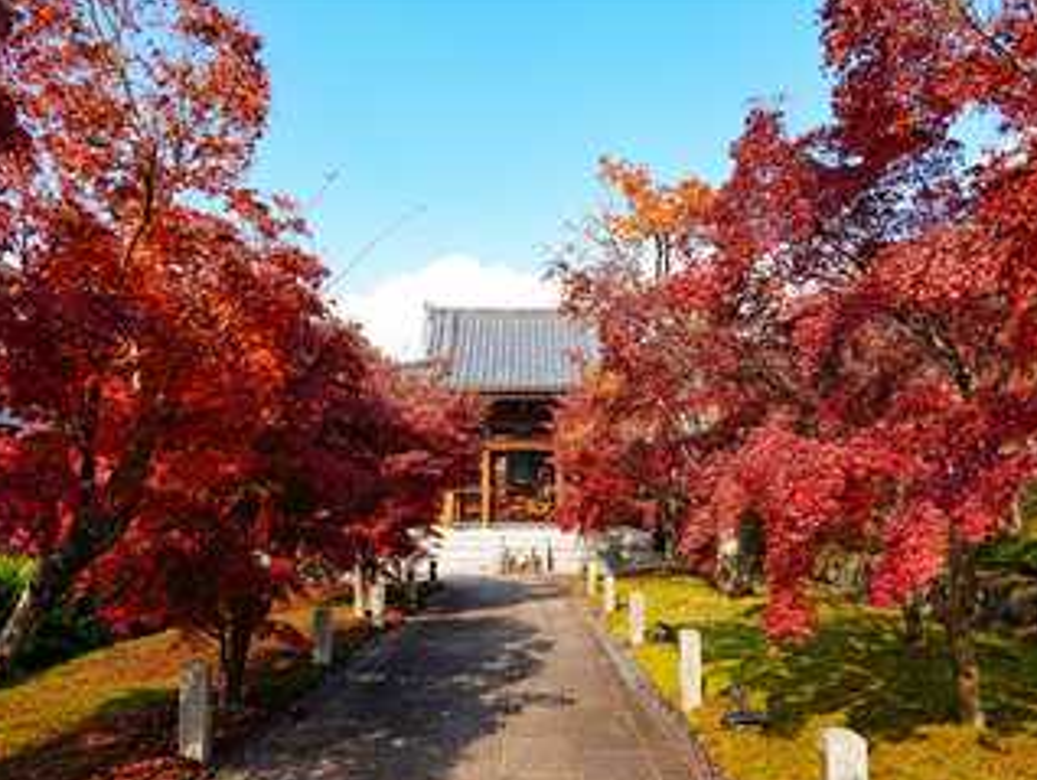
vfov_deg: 48.3
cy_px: 416
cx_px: 505
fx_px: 869
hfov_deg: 61.6
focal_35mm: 29
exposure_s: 1/125
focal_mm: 24
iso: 100
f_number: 7.1
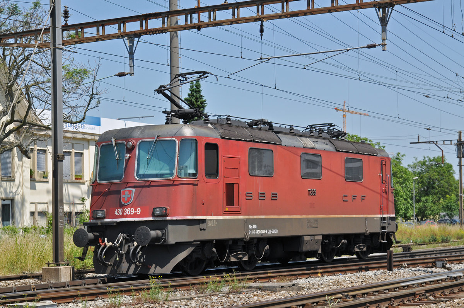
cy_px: 154
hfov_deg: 24.2
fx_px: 1081
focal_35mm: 84
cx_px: 232
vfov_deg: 16.2
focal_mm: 56
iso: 250
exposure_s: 1/1000
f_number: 5.6
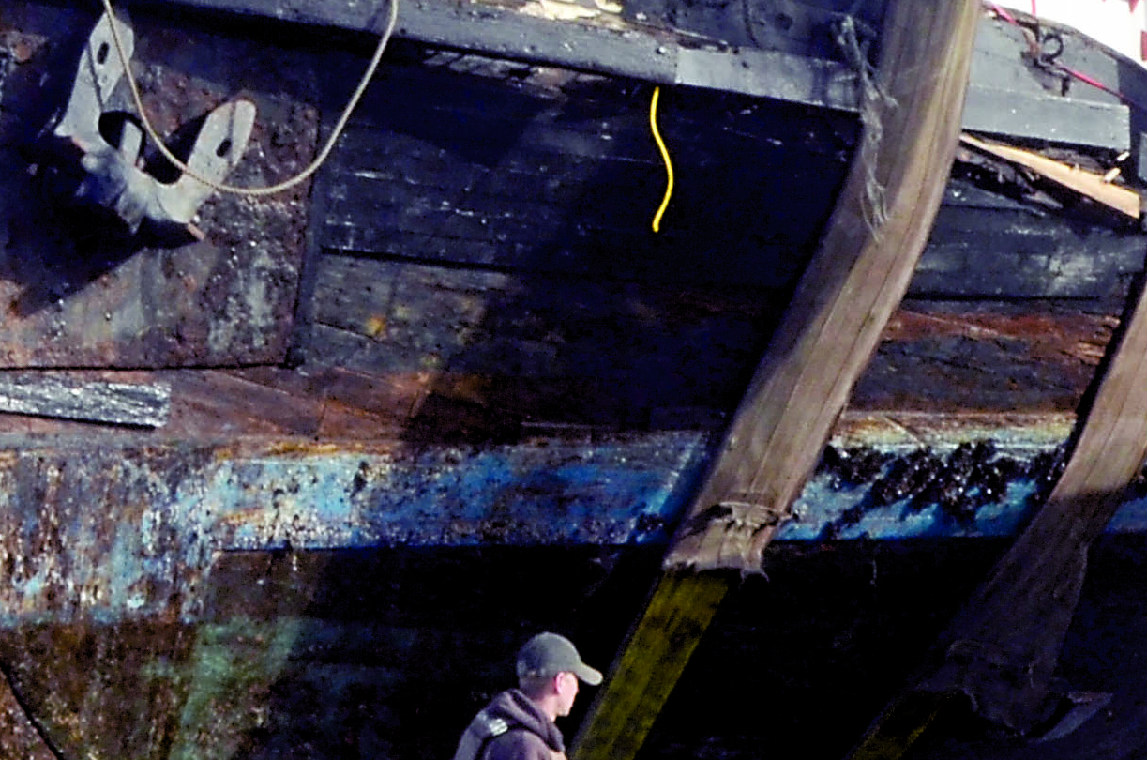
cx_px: 212
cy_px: -12
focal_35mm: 139
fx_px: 4420
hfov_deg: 14.7
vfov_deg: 9.7
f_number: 16
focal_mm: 23
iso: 560
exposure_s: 1/200
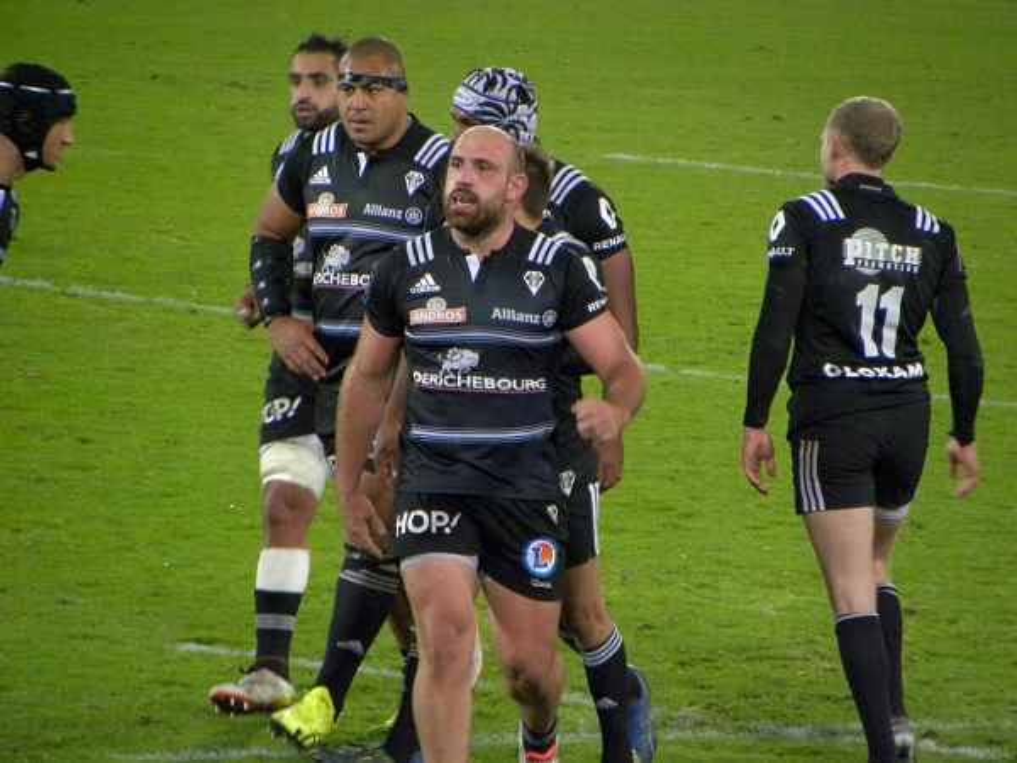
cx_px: 508
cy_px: 382
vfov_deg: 2.7
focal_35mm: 550
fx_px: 16159
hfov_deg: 3.6
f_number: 5
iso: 400
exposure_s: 1/95.7
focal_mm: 97.8
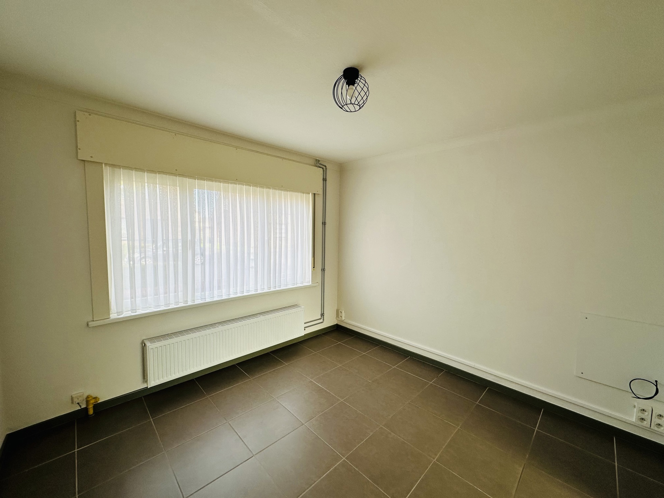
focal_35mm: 14
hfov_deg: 102.1
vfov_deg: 85.7
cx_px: 332
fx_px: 269
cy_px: 249
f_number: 2.2
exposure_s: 1/99
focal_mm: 2.22
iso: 50
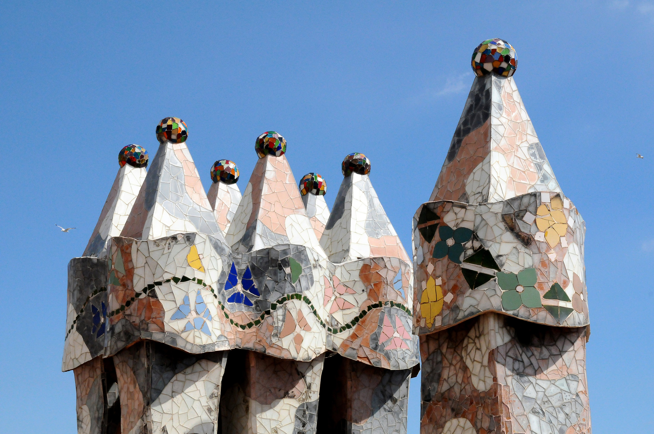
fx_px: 1361
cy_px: 217
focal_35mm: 75
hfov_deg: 27.0
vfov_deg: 18.1
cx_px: 327
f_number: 18
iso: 1600
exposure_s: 1/2000
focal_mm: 50
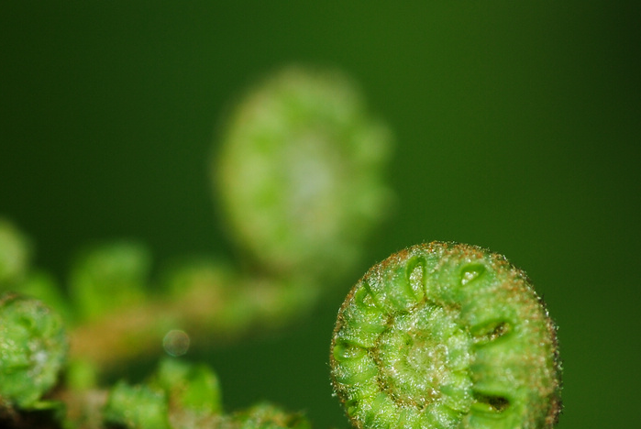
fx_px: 5972
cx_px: 281
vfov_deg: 4.1
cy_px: 385
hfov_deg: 6.1
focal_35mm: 335
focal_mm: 122
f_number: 13
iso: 100
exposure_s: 1/100
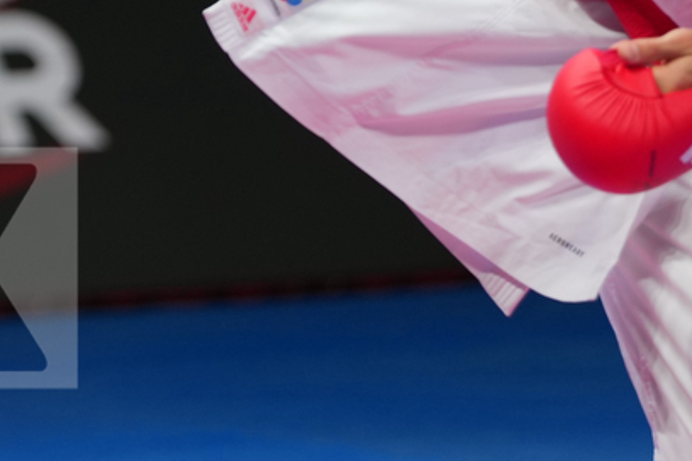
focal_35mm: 623
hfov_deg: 3.3
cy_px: -202
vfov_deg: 2.2
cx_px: -46
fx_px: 11975
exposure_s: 1/1000
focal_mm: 159
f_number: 2.8
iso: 500
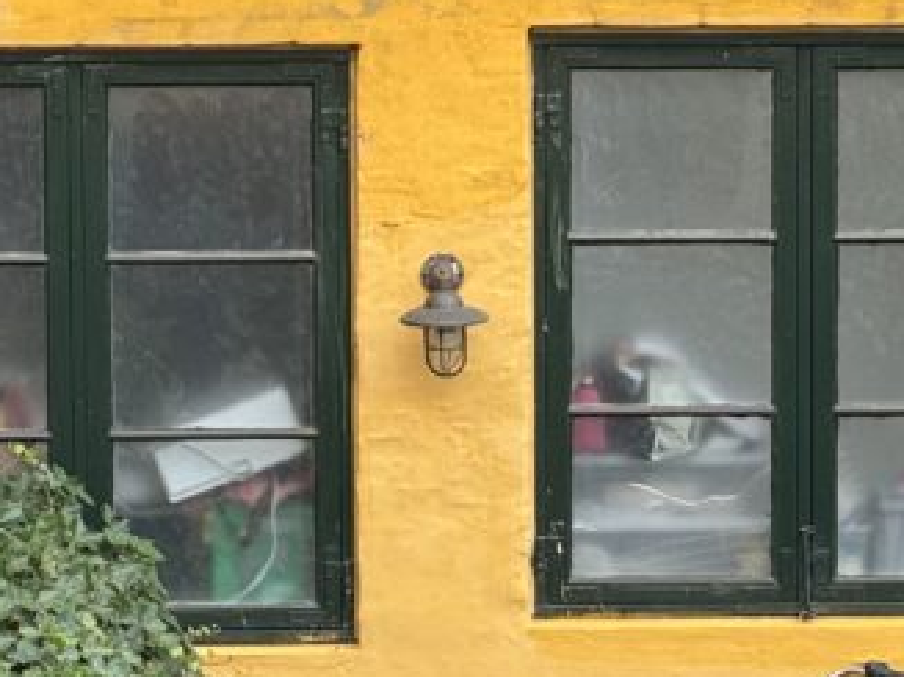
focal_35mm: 376
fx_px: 9816
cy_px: 912
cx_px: 818
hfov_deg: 5.3
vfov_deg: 3.9
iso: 50
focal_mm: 15.66
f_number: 2.8
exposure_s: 1/159
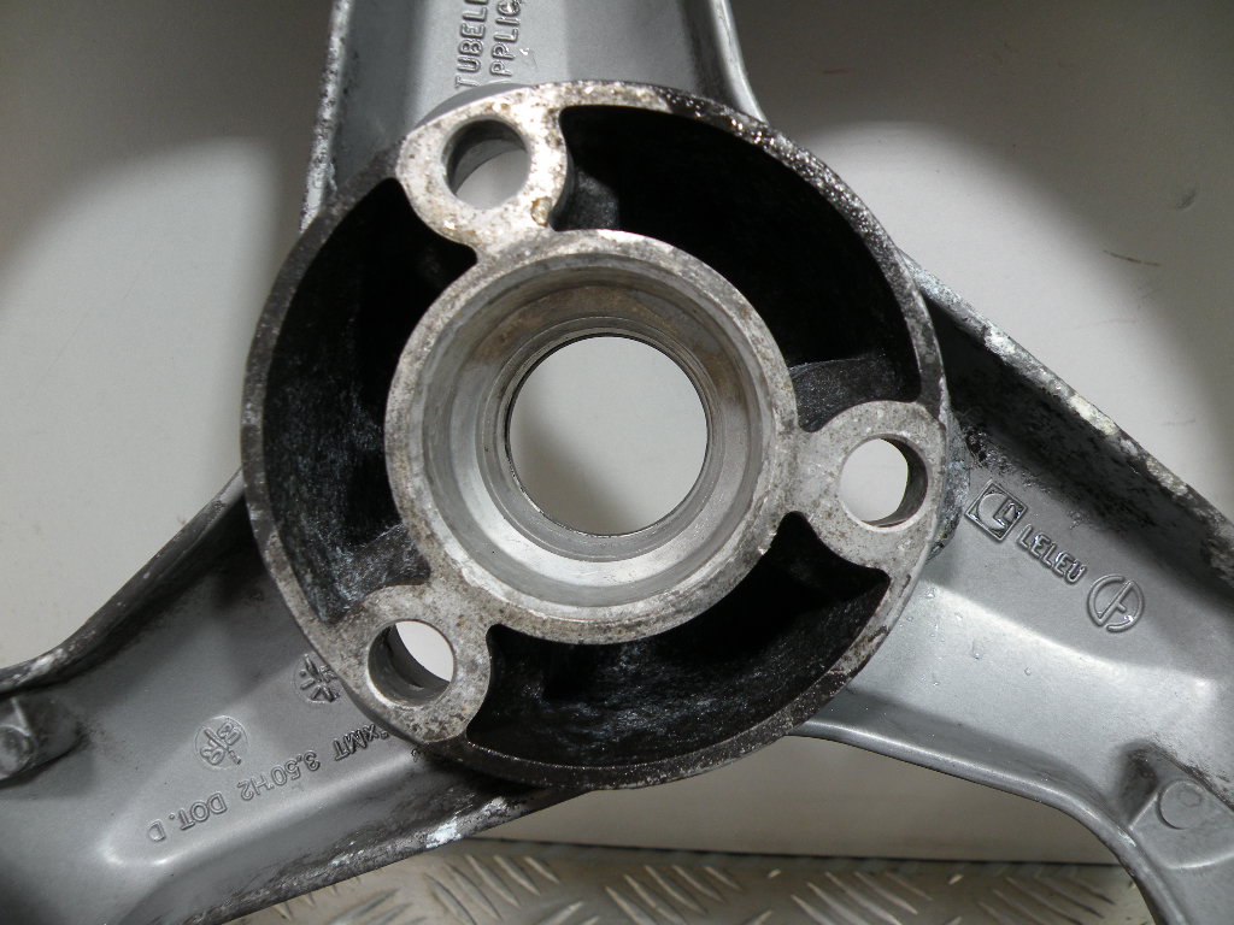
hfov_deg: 65.3
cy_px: 462
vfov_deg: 51.4
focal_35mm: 27
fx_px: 963
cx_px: 617
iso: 75
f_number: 2.8
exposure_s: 1/59.7
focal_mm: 4.7
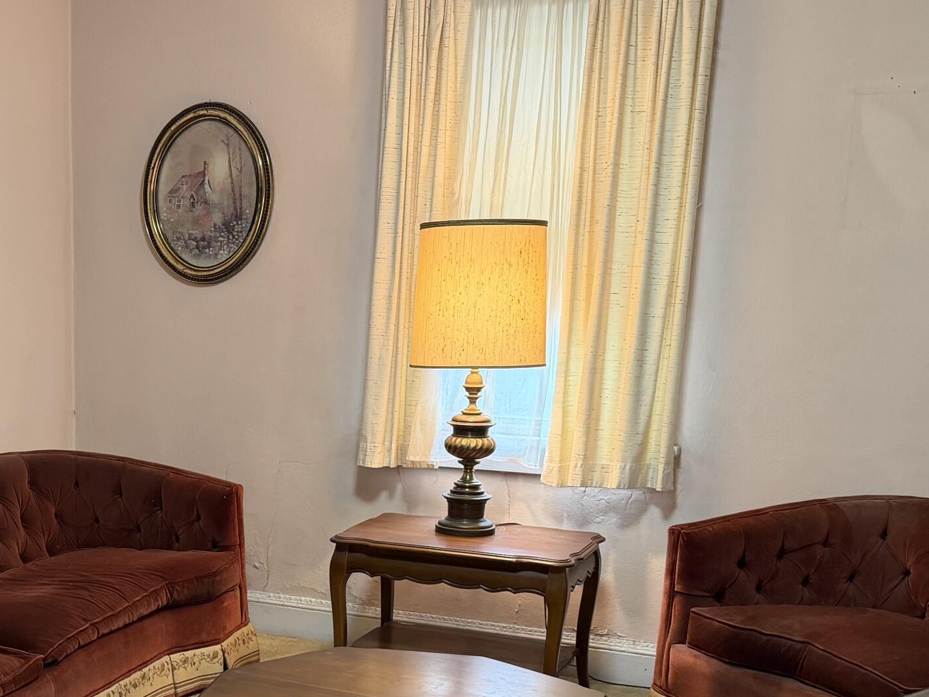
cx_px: 232
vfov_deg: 27.9
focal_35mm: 51
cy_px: 575
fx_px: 1369
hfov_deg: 36.6
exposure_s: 1/60
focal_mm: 6.76
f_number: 1.78
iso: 250
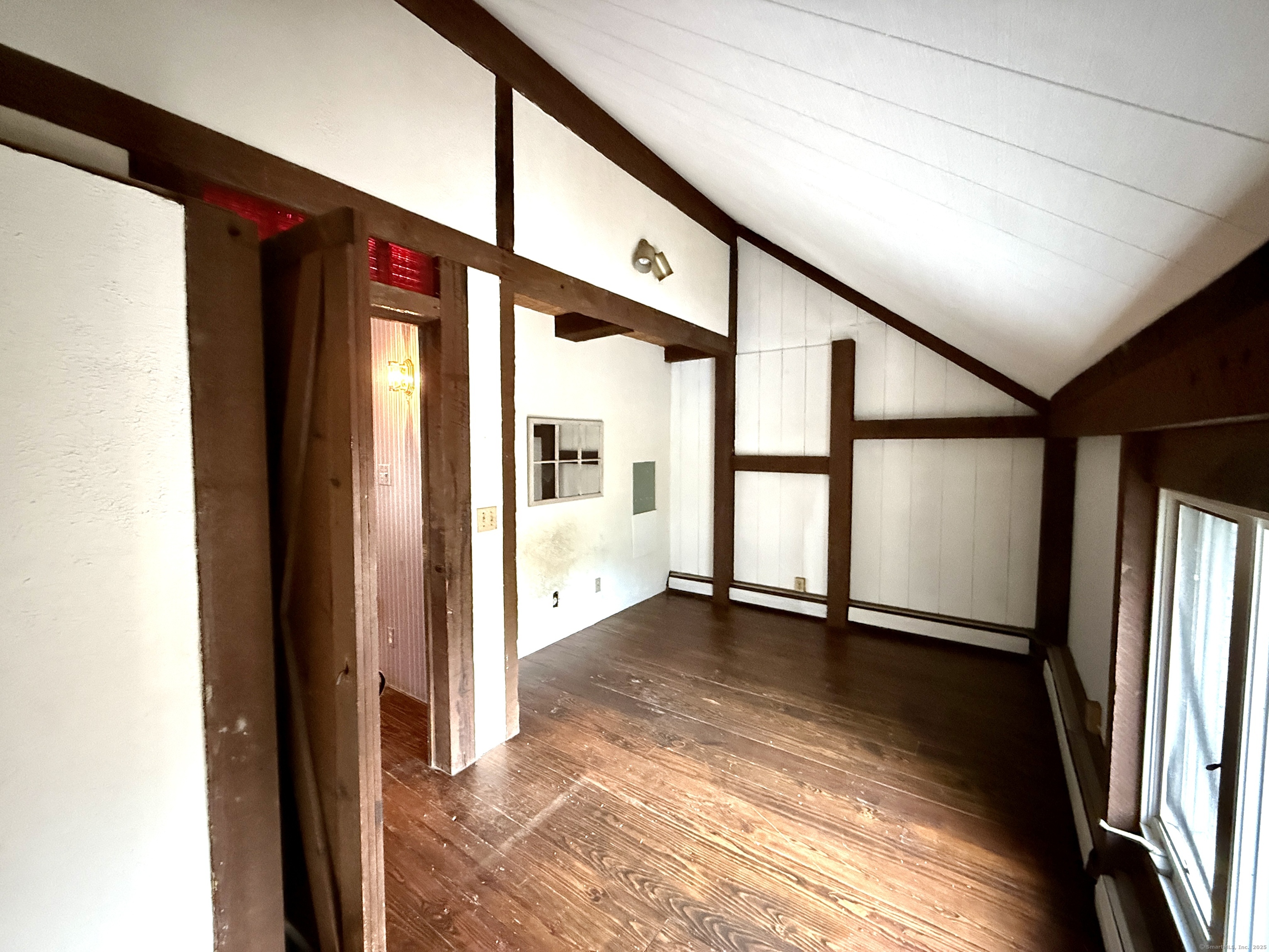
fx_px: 513
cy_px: 476
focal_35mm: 14
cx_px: 634
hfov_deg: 102.1
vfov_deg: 85.7
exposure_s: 1/40
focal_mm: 2.22
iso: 1250
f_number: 2.2
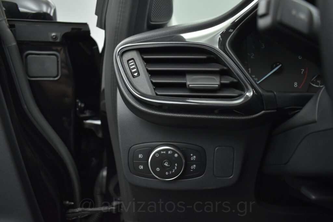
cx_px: 166
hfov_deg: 67.4
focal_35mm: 27
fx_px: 250
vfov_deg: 48.0
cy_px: 111
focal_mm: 18
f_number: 3.5
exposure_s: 1/60
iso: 1600
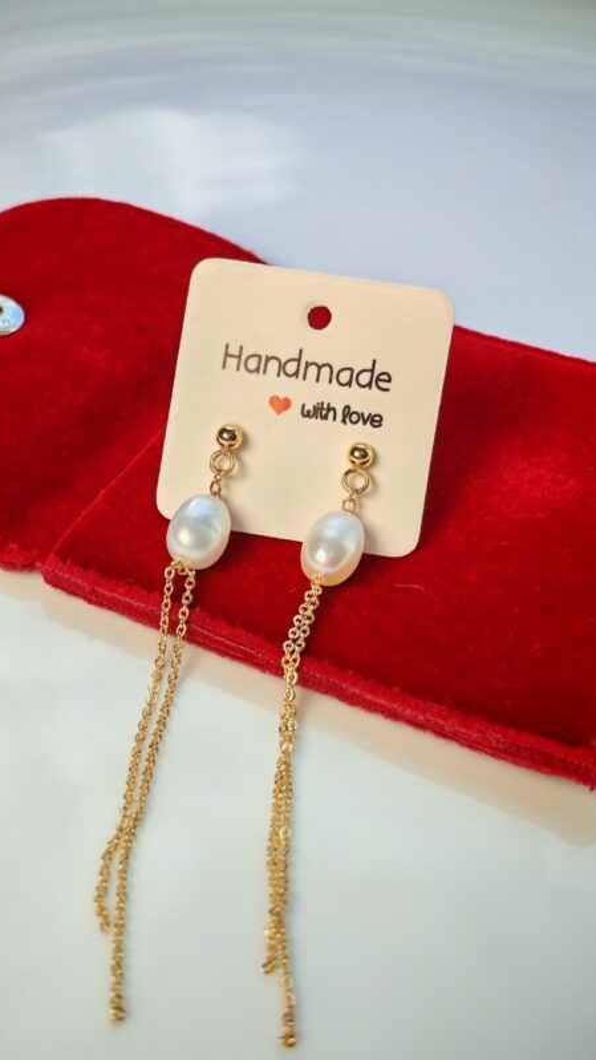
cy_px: 530
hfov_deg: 20.4
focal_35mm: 59
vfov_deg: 35.4
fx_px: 1657
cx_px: 238
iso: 50
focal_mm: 5.52
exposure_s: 1/190
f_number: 1.95
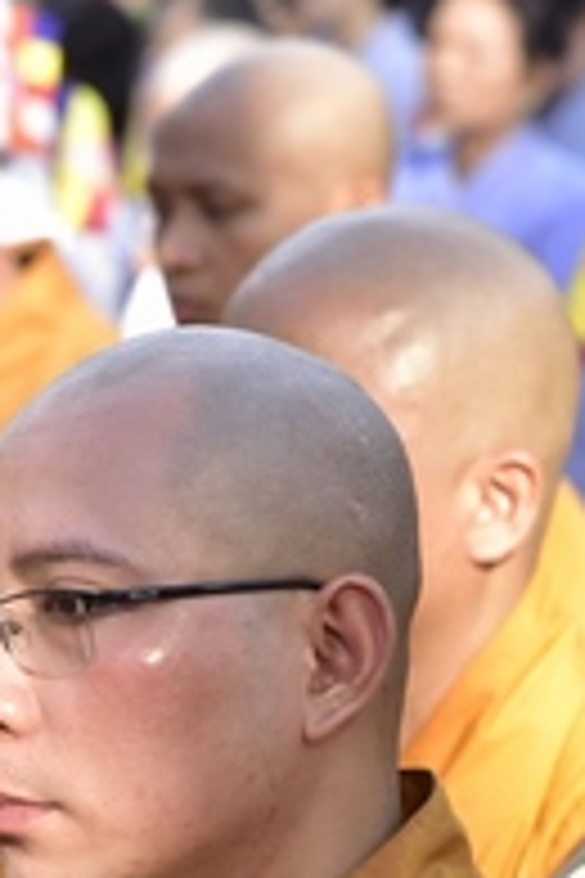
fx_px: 8531
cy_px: 892
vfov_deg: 5.9
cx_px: -27
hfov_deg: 3.9
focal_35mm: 350
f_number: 6.3
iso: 250
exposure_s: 1/160
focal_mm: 105
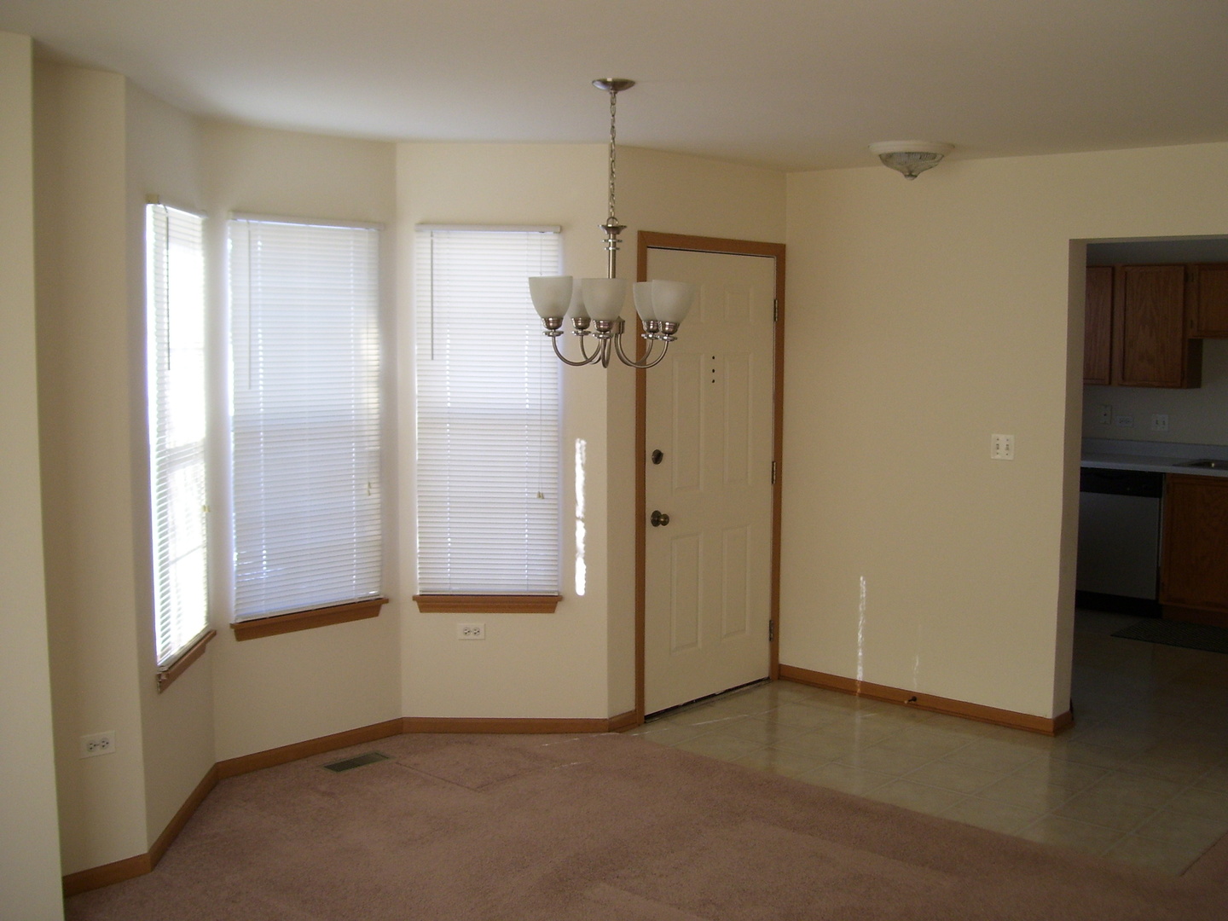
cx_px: 614
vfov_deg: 38.7
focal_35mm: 37
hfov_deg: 50.1
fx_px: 1313
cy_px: 460
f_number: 2.7
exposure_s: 1/90
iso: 80
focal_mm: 6
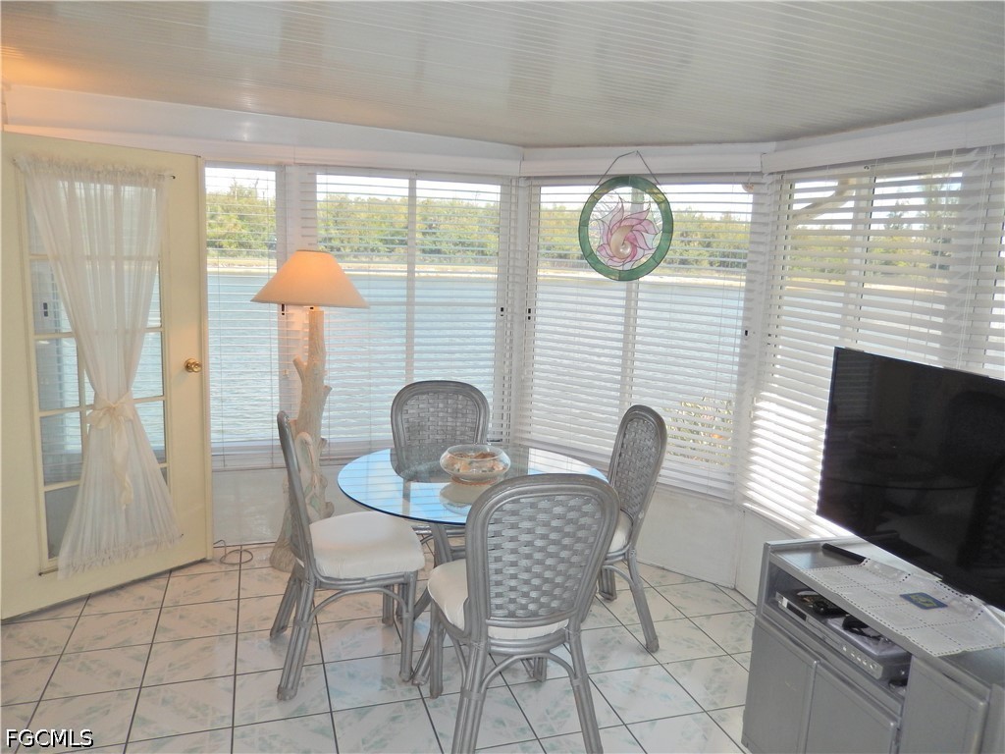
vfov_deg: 54.9
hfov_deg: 69.4
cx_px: 502
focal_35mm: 25
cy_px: 377
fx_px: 726
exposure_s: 1/80
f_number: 3.4
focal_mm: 4.5
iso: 125
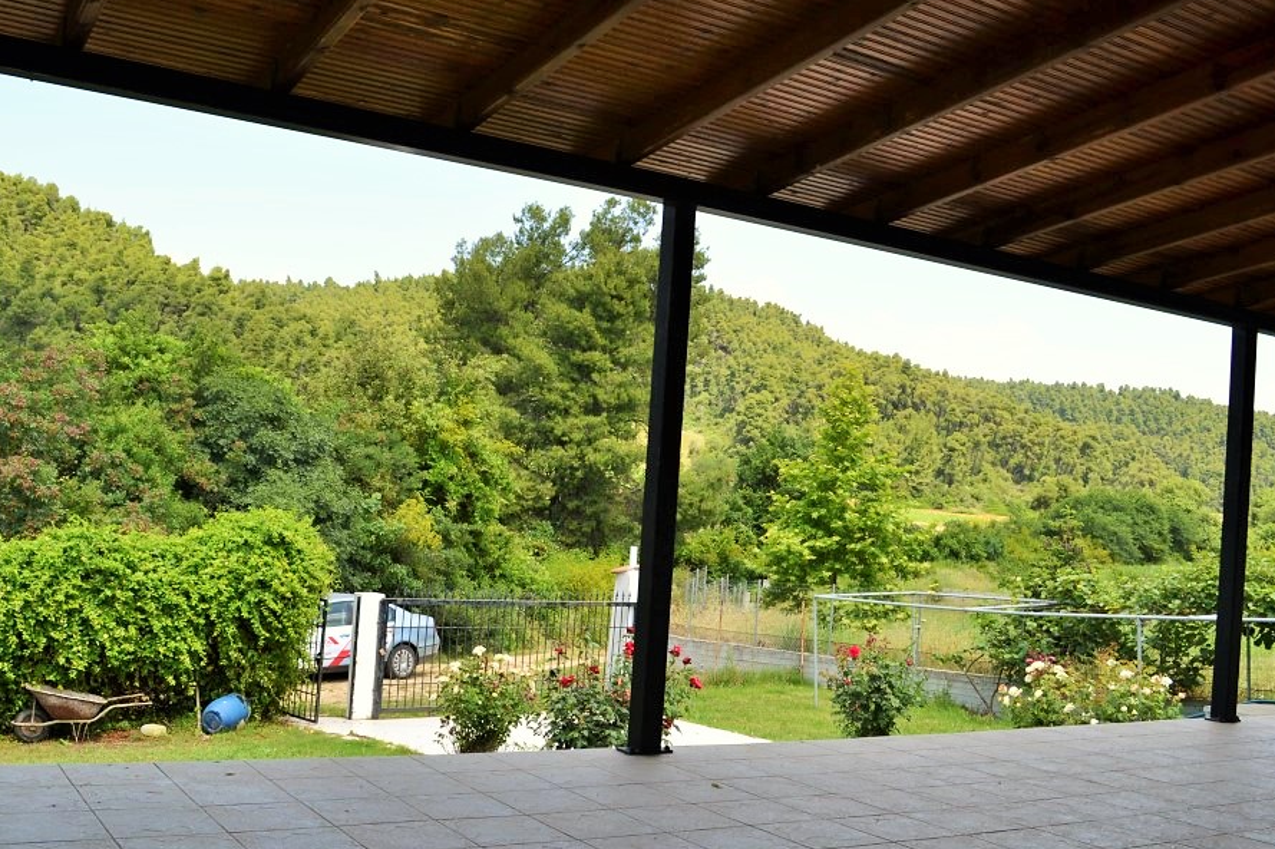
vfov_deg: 37.8
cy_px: 459
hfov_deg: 54.3
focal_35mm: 35
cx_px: 562
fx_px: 1239
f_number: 6.3
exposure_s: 1/160
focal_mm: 18
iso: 100
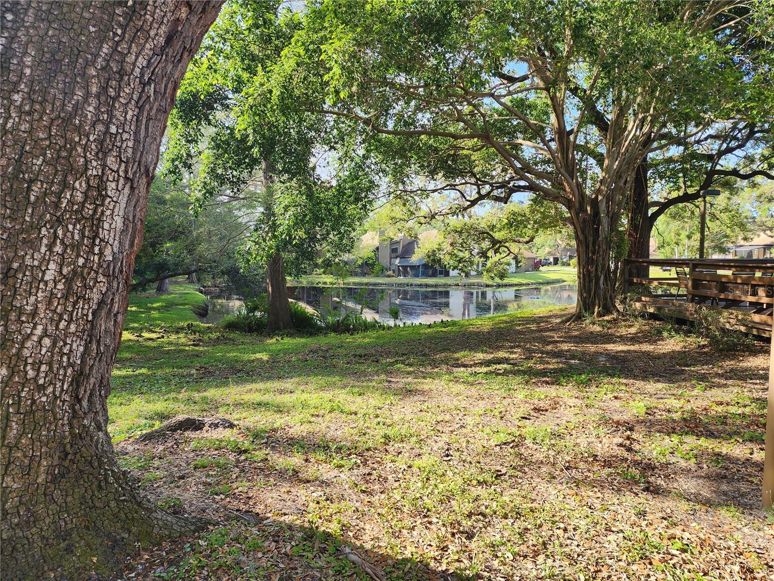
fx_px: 514
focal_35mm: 23
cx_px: 387
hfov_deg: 73.9
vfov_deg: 58.9
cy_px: 290
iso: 16
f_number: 1.8
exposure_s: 1/180
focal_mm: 6.4
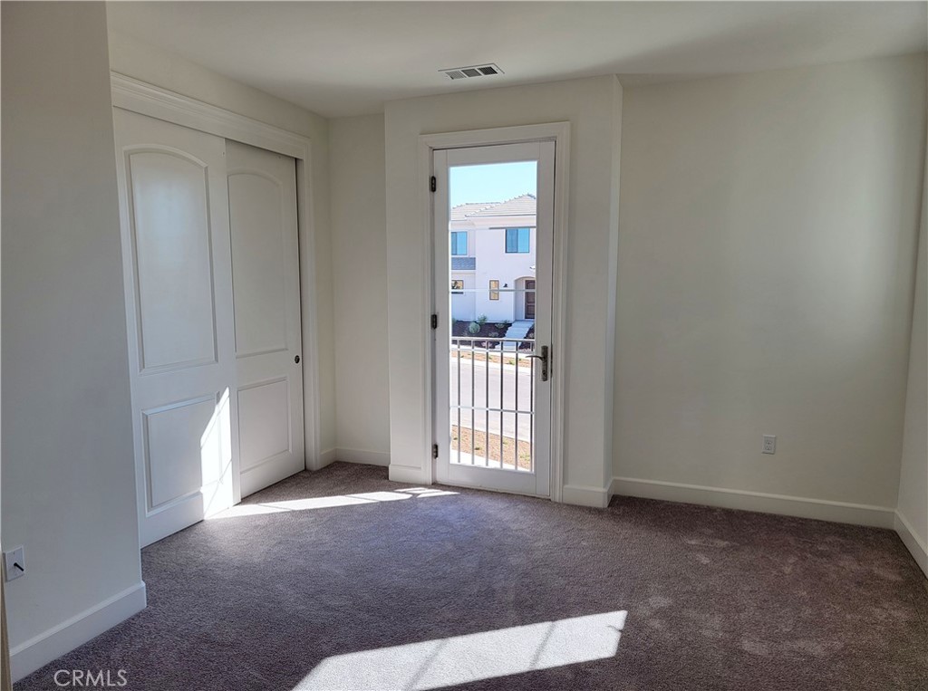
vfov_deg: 56.6
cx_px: 464
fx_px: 642
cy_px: 346
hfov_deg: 71.7
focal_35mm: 24
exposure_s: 1/141
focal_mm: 6.7
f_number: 1.8
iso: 16
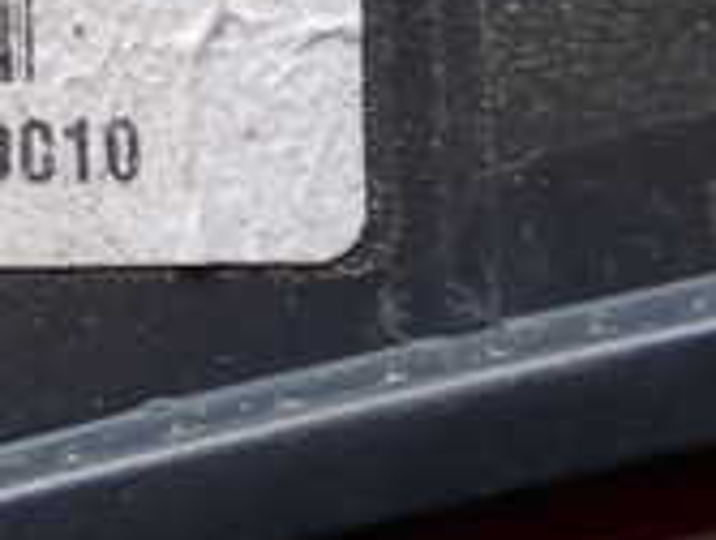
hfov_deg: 12.3
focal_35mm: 147
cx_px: -566
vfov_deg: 9.8
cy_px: -261
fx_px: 3047
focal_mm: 7.31
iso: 100
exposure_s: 1/80
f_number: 2.8
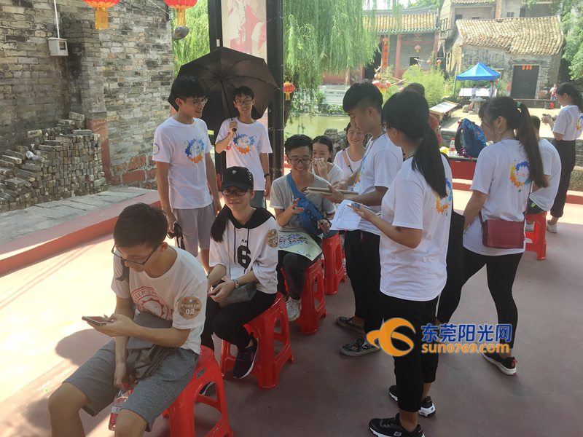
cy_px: 218
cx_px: 292
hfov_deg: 61.7
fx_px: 488
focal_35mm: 29
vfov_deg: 48.2
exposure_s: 1/318
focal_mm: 4.15
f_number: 2.2
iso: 25
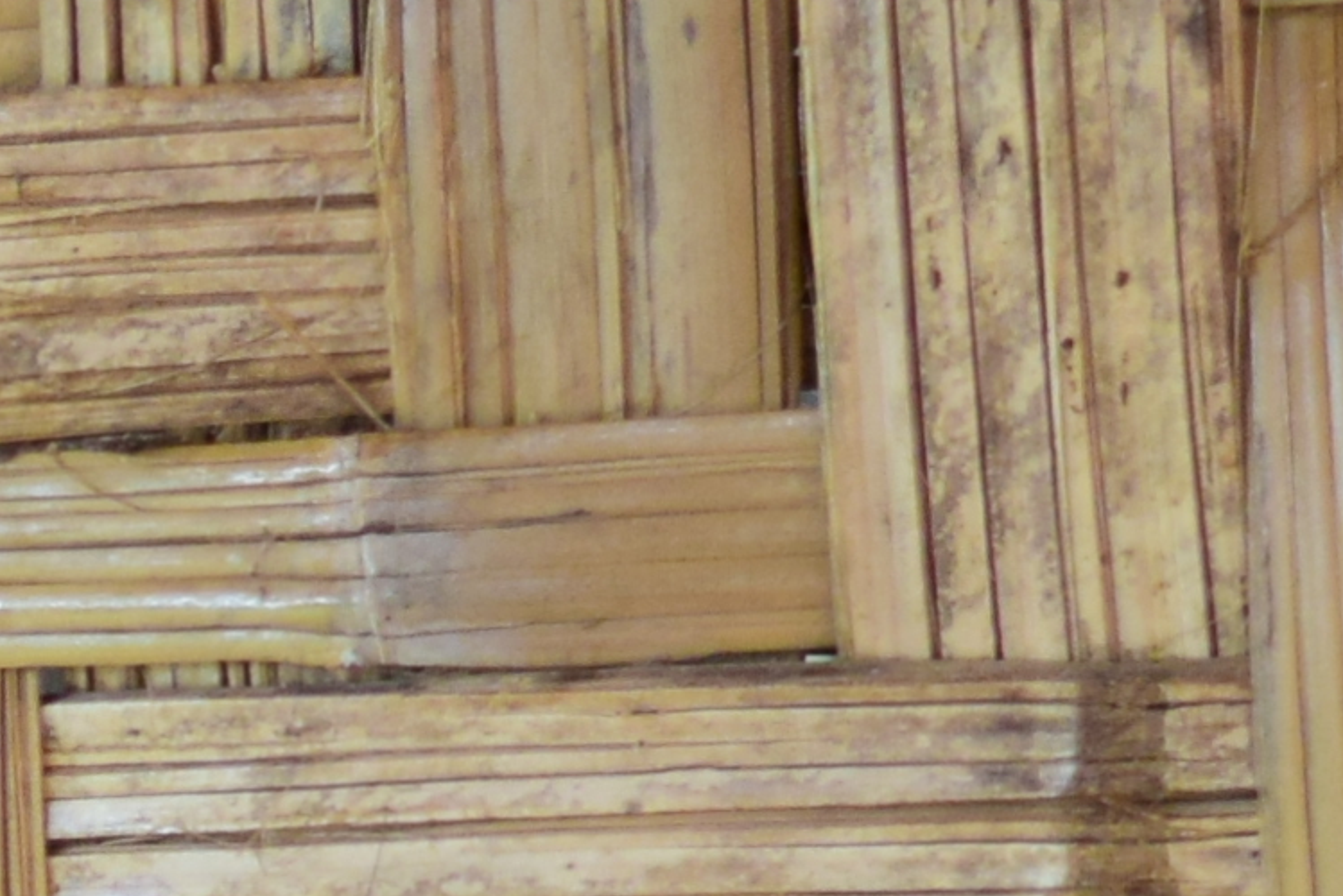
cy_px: 2475
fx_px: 16793
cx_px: -1983
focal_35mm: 450
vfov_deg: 3.0
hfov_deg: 4.5
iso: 800
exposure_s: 1/80
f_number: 2.5
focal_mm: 50
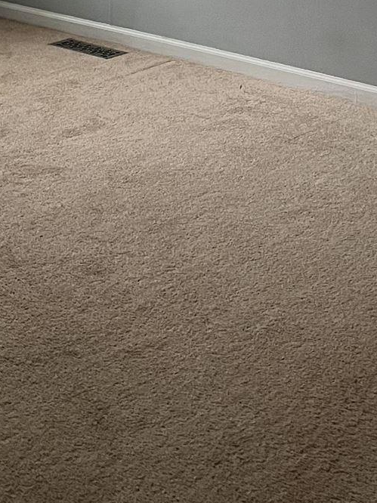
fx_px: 1308
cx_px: 21
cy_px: -138
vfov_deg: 20.1
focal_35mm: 90
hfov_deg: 16.1
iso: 250
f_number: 1.6
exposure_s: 1/60
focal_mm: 5.1
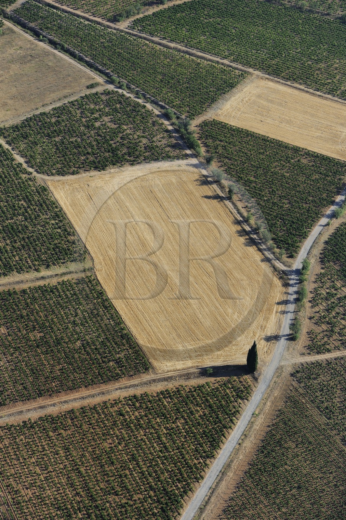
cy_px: 260
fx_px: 1516
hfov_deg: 13.0
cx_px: 173
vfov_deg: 19.5
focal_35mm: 105
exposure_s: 1/1000
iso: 400
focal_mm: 105
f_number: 7.1
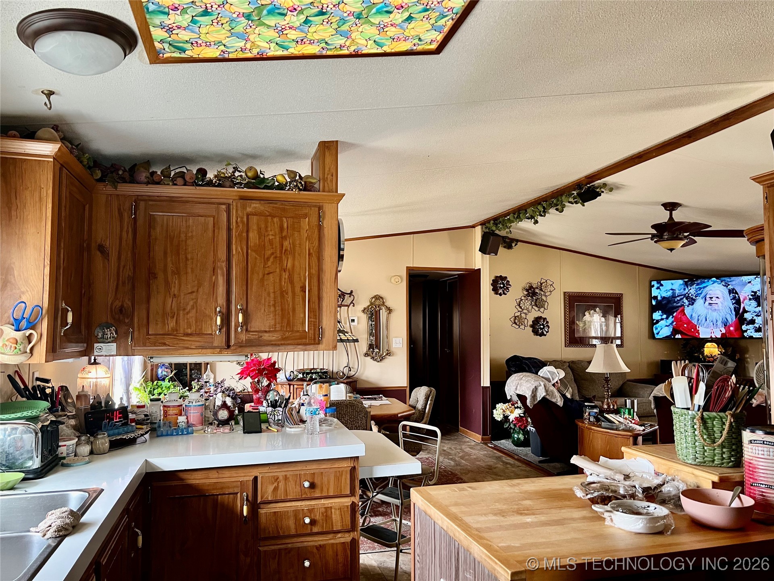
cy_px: 290
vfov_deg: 53.1
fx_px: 581
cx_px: 387
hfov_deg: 67.3
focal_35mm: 26
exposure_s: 1/60
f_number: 1.5
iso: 200
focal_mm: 5.7
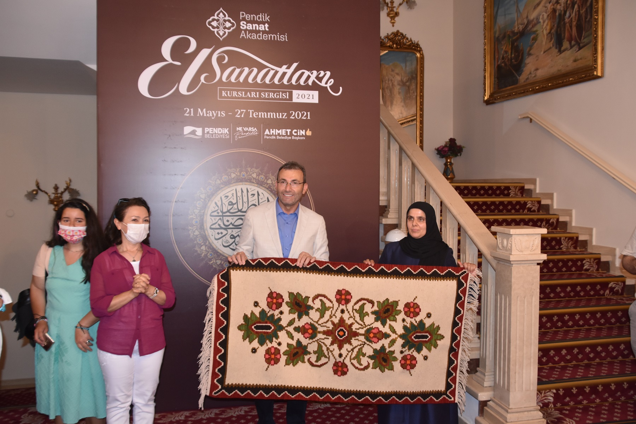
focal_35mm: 32
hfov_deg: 59.5
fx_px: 557
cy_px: 212
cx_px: 318
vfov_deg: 41.7
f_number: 3.5
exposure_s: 1/60
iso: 800
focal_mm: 21
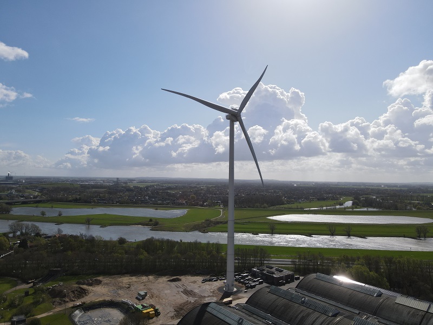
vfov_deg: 56.8
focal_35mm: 24
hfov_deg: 71.6
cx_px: 216
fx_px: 300
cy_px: 162
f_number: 2.8
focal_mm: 4.5
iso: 100
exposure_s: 1/1600
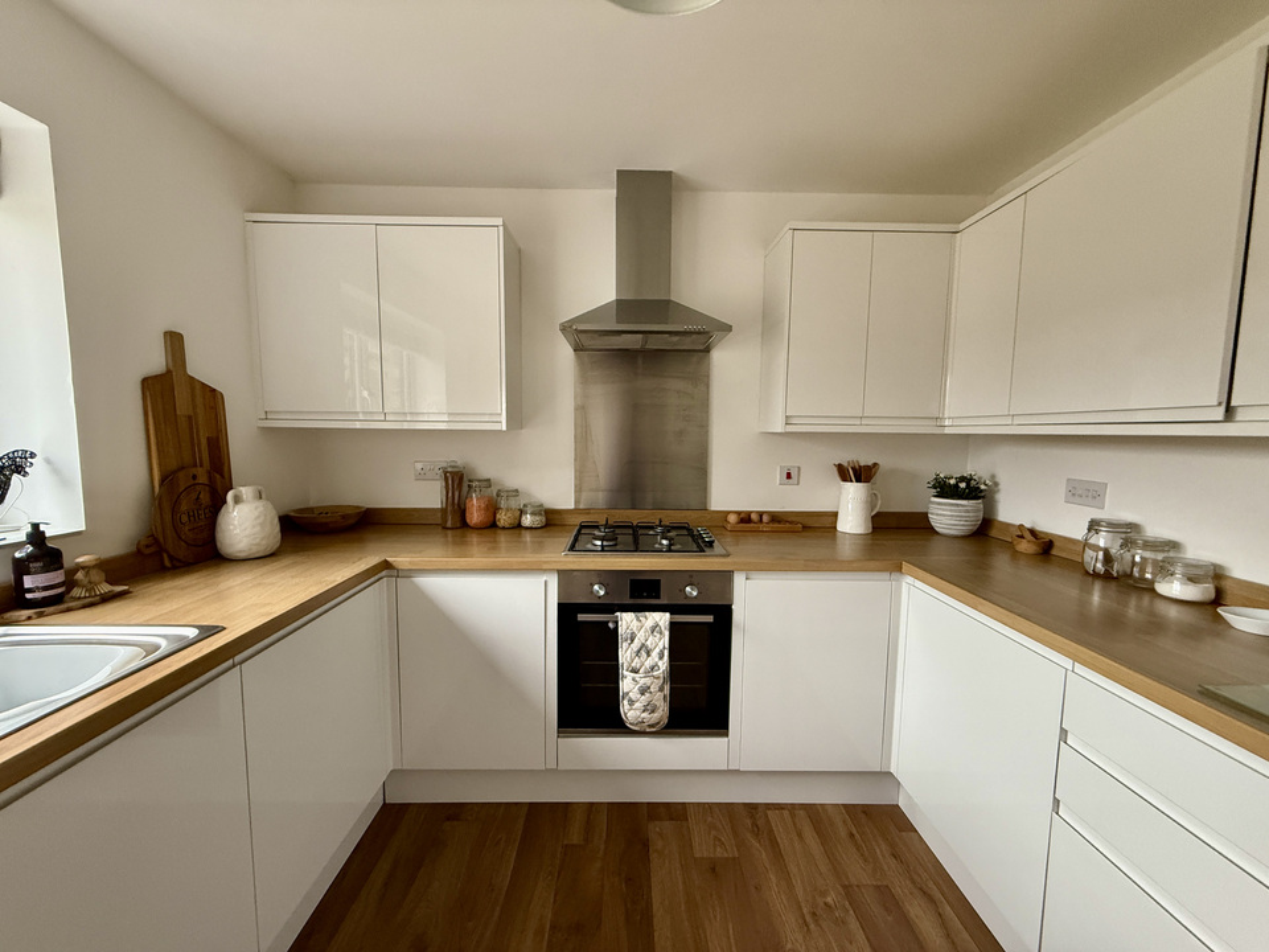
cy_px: 476
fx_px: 513
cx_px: 634
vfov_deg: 85.7
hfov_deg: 102.1
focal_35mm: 14
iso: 320
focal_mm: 2.22
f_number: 2.2
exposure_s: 1/69
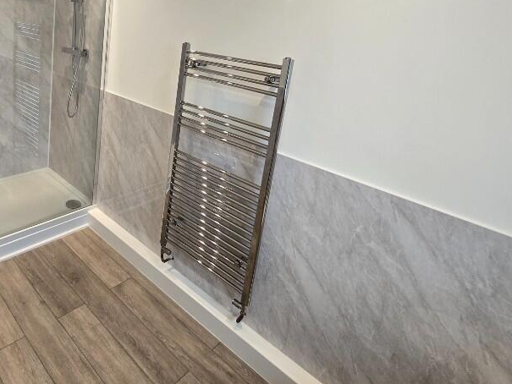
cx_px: 134
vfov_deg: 57.6
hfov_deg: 71.6
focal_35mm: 22
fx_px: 325
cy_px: 91
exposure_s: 1/50
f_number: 2.2
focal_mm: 2.2
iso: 80
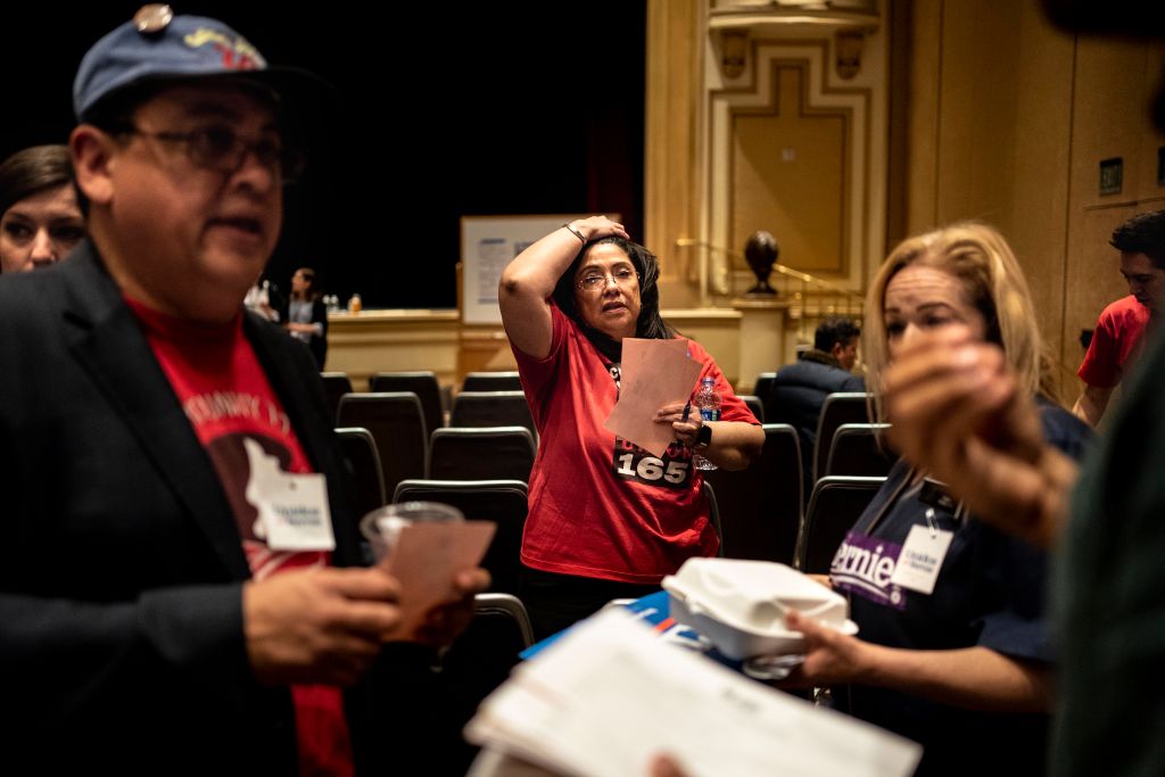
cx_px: 582
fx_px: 1133
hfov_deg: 54.4
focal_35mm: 35
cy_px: 388
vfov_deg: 37.9
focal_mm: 35
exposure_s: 1/320
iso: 4000
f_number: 2
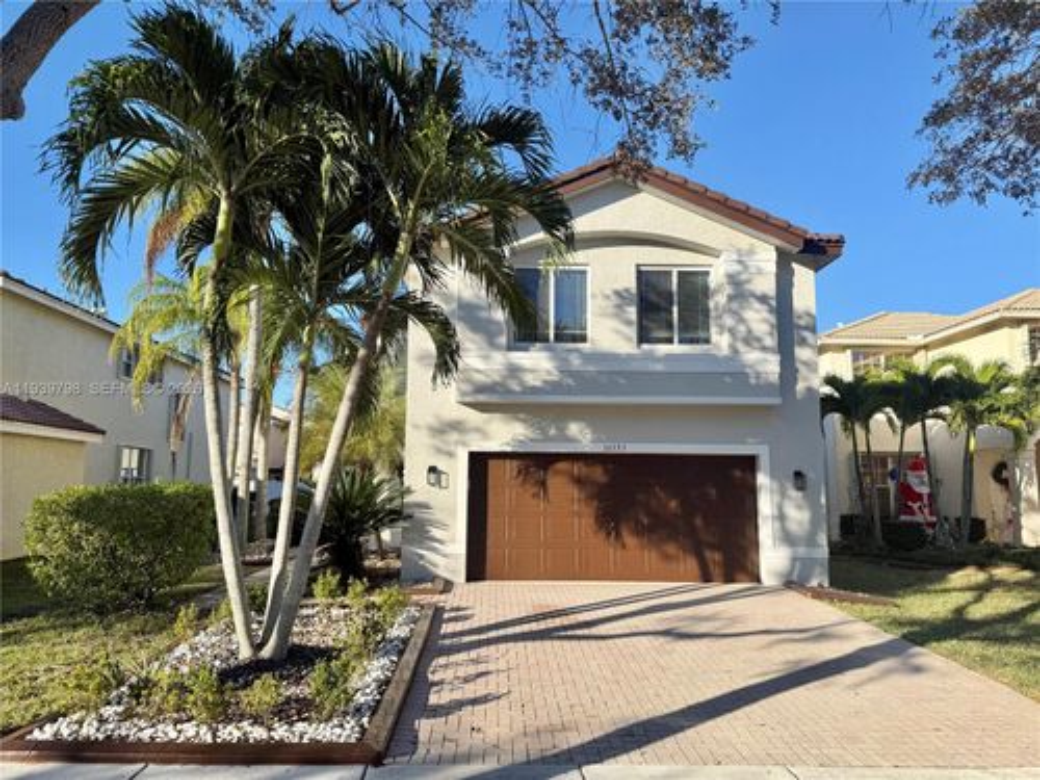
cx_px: 520
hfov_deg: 71.6
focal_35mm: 24
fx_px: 721
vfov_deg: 56.8
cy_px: 390
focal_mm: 6.76
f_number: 1.78
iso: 80
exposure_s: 1/2299
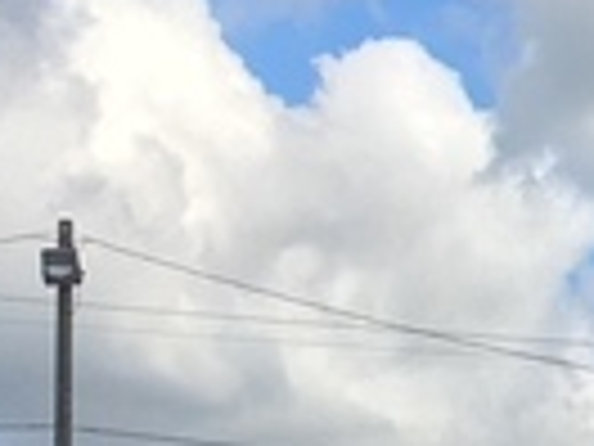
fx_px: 3758
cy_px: 703
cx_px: 1210
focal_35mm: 219
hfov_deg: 8.5
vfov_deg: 6.7
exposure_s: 1/1282
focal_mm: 4.15
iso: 25
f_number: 2.2
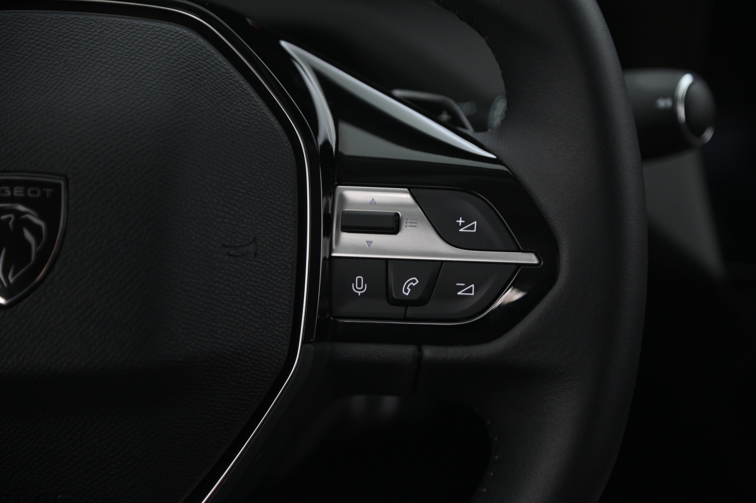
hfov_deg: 17.1
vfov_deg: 11.4
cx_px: 378
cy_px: 252
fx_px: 2518
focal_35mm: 120
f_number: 4
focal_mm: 120
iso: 2000
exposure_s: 1/15
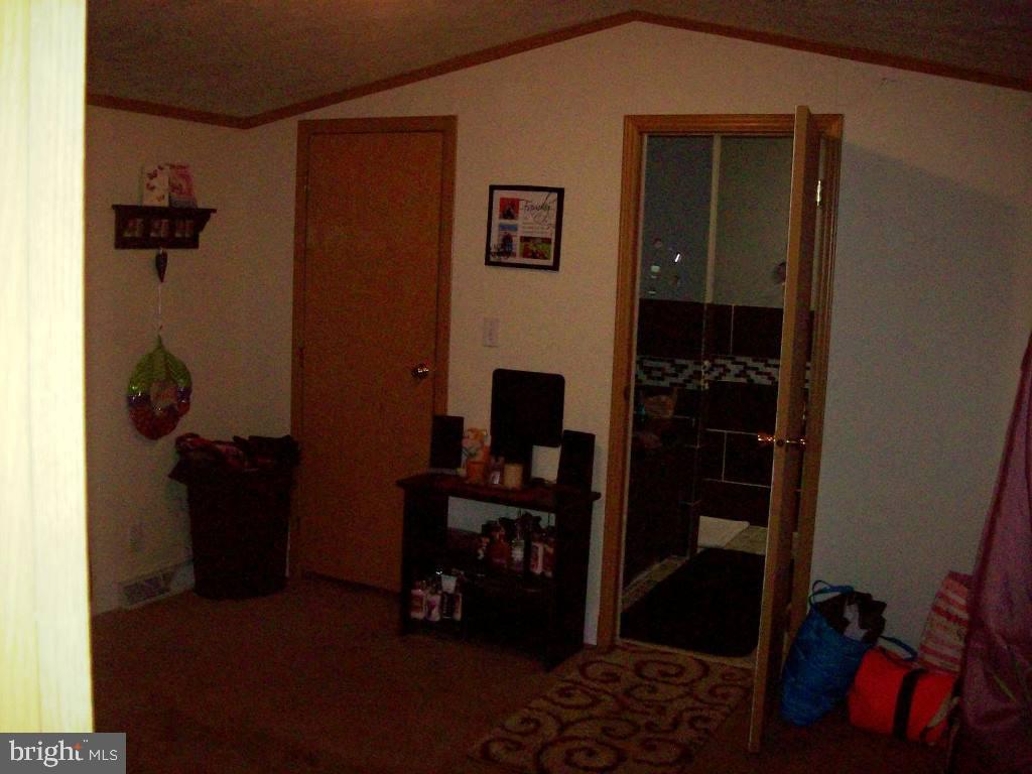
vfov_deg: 39.7
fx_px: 1073
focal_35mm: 36
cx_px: 516
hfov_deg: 51.4
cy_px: 387
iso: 140
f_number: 2.7
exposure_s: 1/64
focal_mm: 6
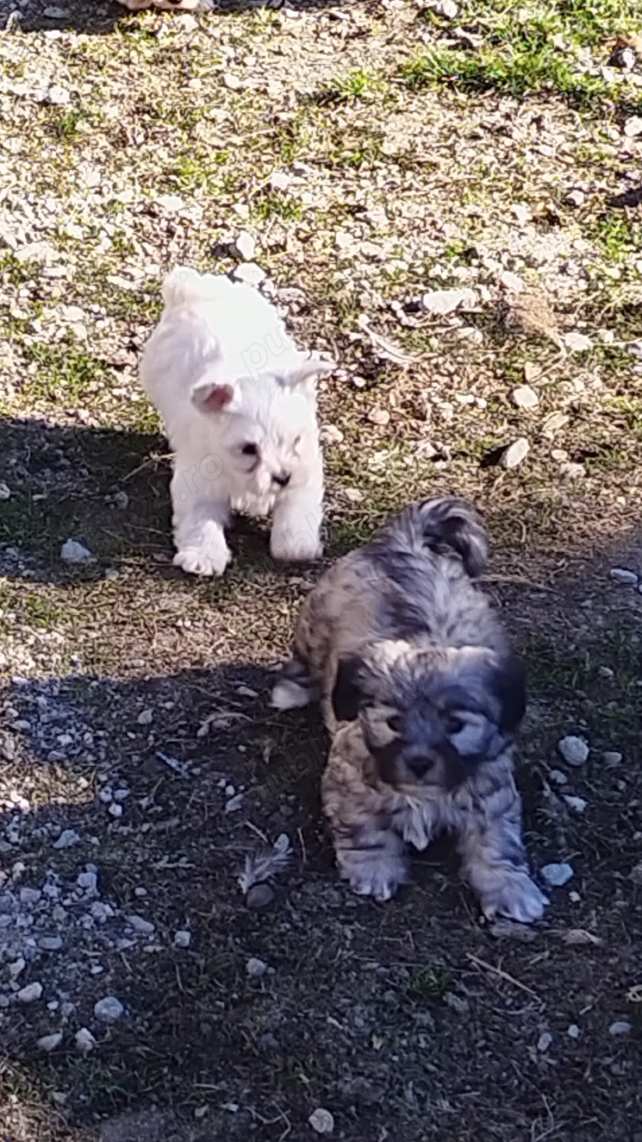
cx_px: 231
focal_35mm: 113
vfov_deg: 18.9
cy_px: 569
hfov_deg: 10.7
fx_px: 3419
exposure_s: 1/181
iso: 100
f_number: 1.9
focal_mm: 4.95
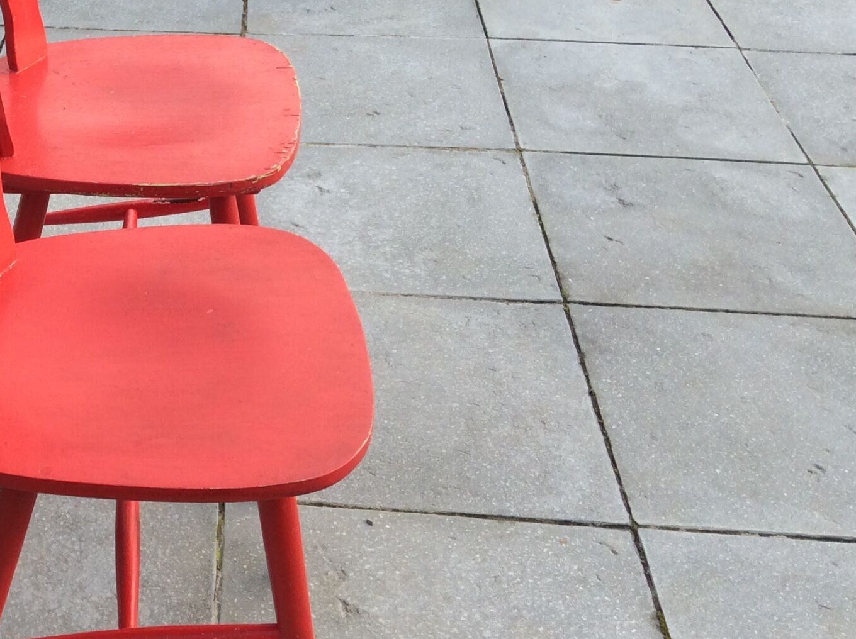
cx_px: 101
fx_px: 1506
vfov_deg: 23.9
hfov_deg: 30.5
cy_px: 274
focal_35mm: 61
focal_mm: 3.3
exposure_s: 1/340
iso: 32
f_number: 2.4
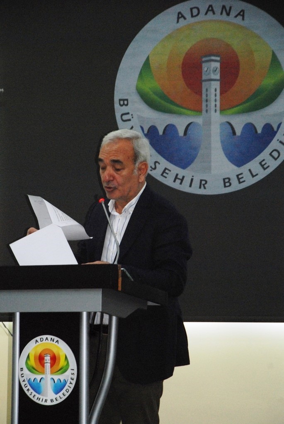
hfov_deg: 8.7
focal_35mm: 158
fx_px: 1859
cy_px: 212
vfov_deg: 13.0
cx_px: 142
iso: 1600
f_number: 5.6
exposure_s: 1/60
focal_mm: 105
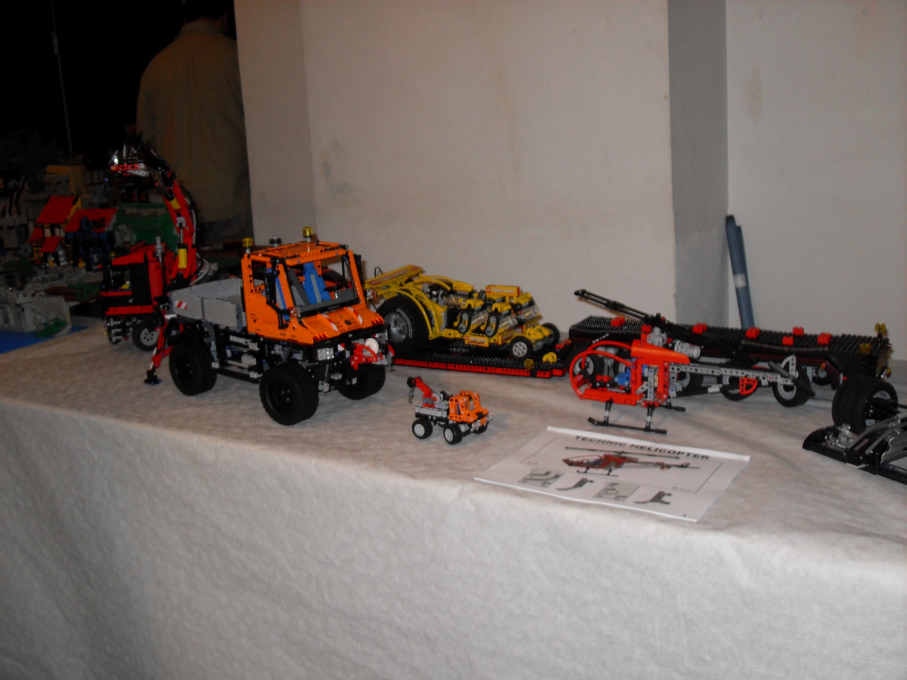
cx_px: 454
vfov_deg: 38.7
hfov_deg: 50.1
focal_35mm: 37
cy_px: 340
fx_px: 969
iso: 100
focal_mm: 6.3
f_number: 2.8
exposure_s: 1/45
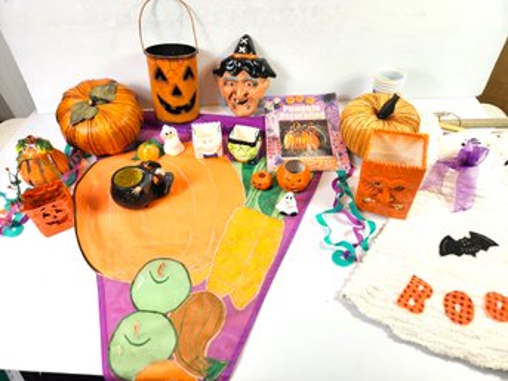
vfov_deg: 58.8
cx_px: 254
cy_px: 190
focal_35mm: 23
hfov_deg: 73.9
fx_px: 337
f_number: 1.8
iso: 125
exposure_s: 1/120
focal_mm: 5.4
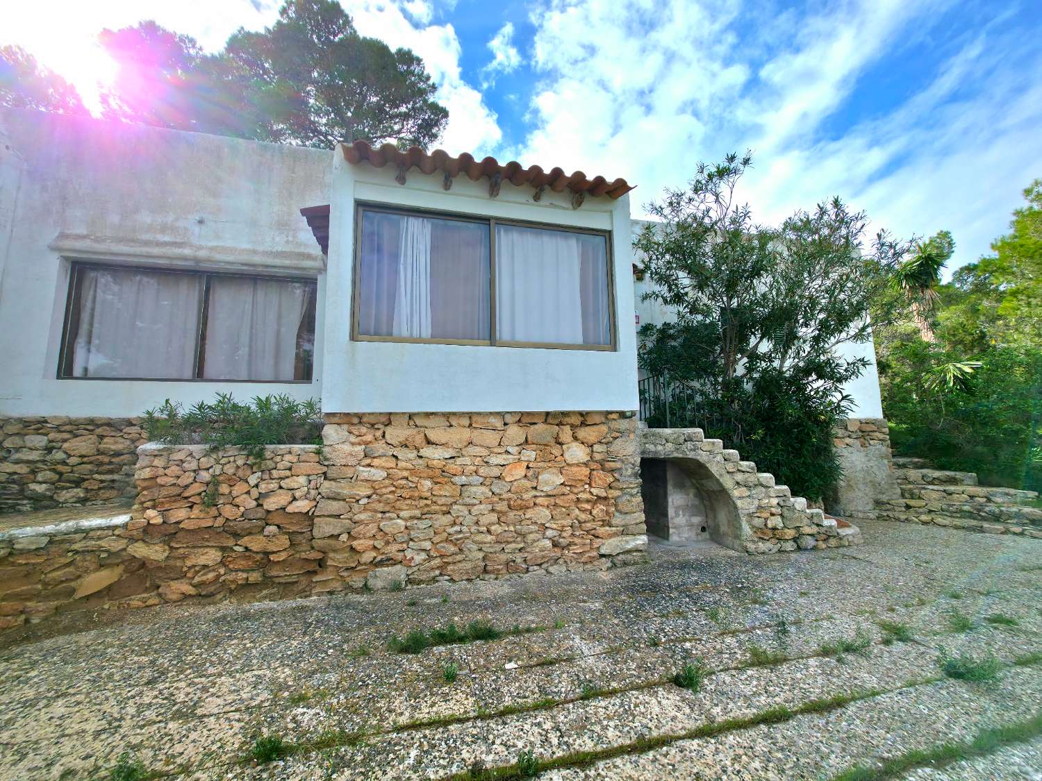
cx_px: 521
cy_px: 390
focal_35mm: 13
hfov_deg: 106.2
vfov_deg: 89.9
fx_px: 391
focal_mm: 2.2
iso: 20
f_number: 1.9
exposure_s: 1/5000
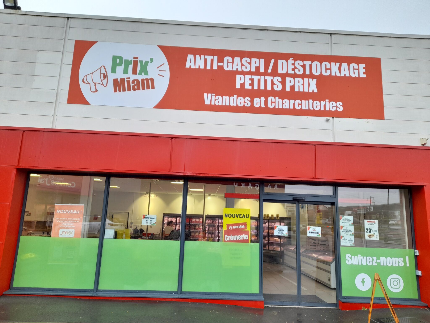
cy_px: 162
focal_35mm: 25
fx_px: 311
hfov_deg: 69.4
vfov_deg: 54.9
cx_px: 215
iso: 32
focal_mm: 4.6
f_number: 2
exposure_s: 1/100
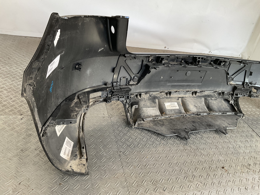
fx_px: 218
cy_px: 98
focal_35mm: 29
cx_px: 130
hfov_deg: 61.7
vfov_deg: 48.2
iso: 50
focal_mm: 3
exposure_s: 1/120
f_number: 1.8
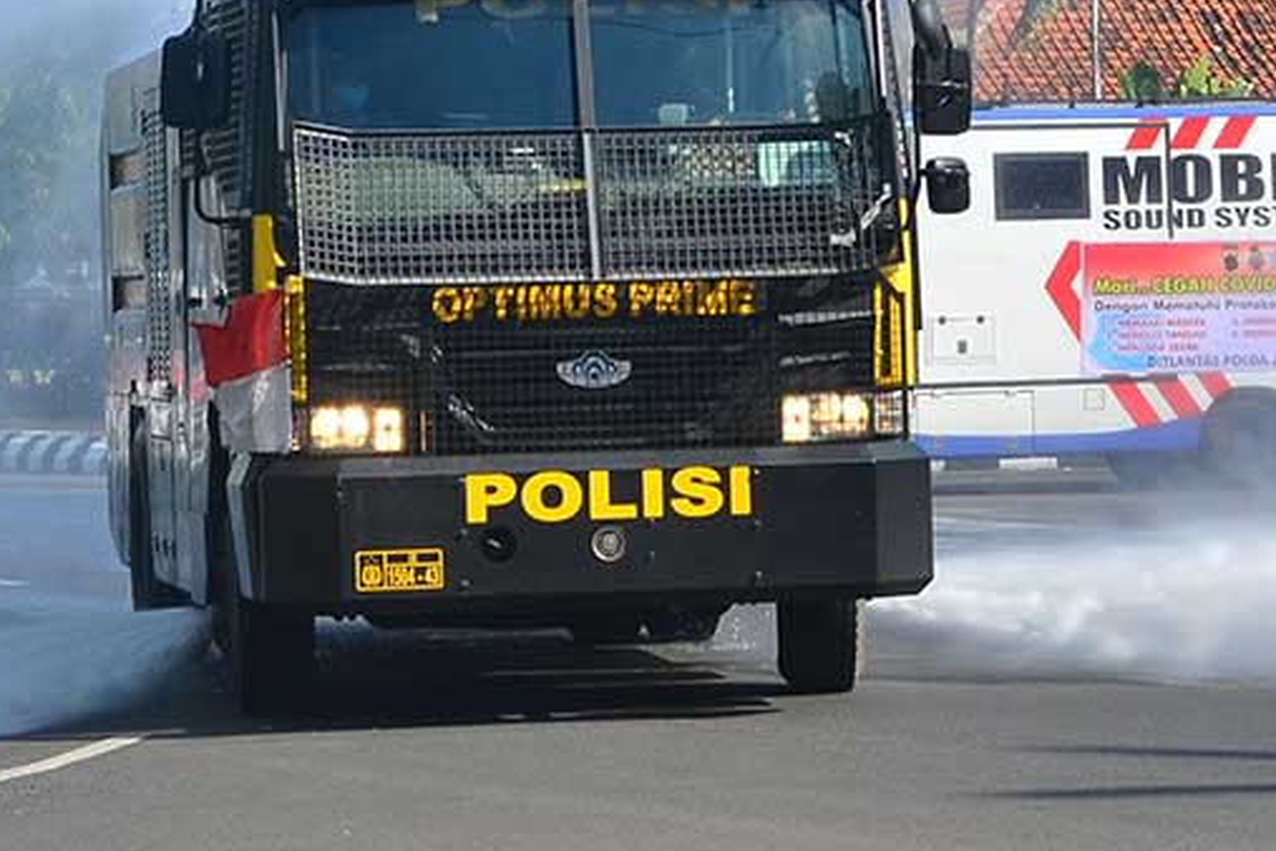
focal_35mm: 124
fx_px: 4395
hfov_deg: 16.4
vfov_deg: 11.0
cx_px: 262
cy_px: 76
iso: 200
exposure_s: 1/350
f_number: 9.5
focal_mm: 42
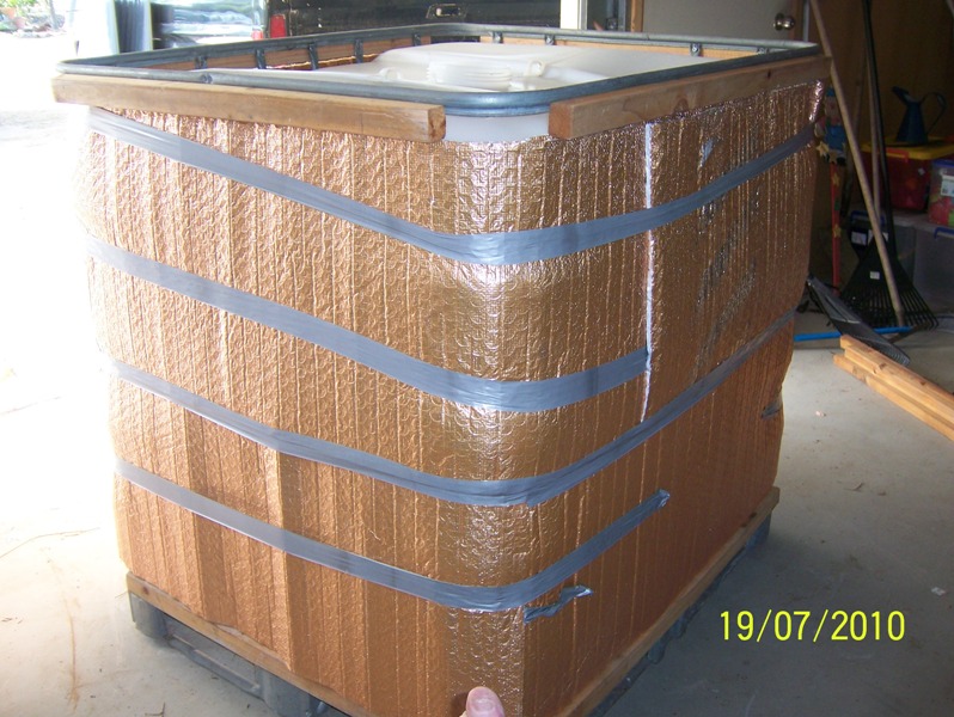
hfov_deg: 51.3
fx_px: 993
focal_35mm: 36
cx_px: 477
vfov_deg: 39.7
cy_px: 358
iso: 125
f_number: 2.8
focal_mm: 6
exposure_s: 1/60
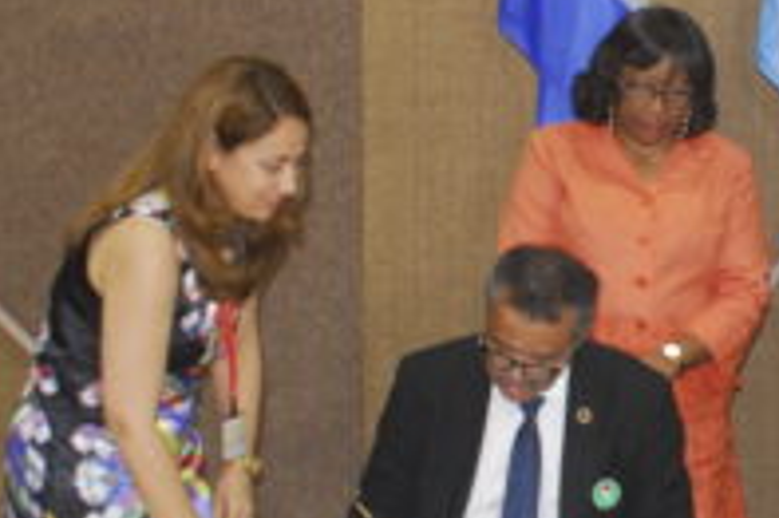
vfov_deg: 15.7
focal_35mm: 87
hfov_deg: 22.4
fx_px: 1881
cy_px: 202
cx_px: 799
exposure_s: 1/40
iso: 500
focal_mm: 28
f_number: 4.5
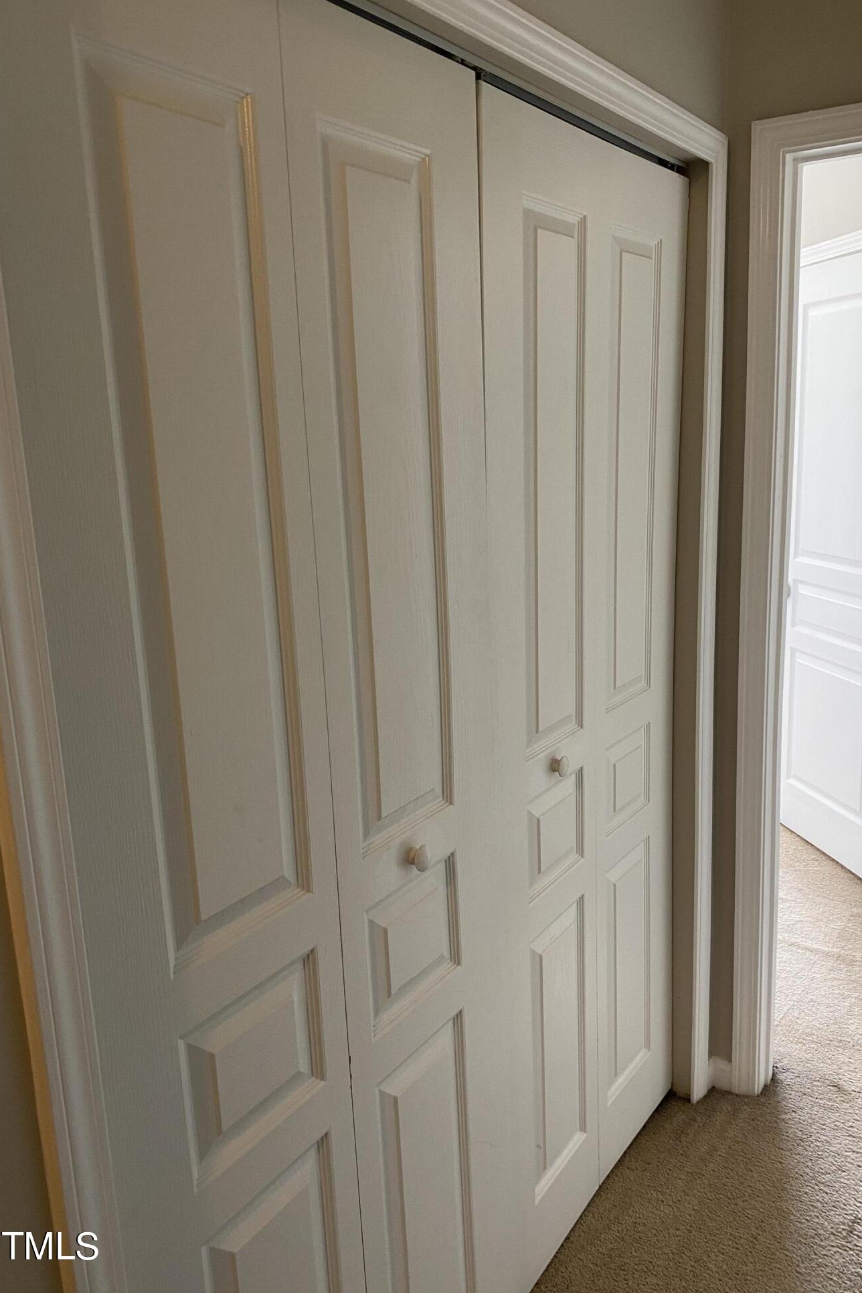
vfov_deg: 65.5
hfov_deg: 46.2
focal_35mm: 28
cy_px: 638
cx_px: 499
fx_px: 1006
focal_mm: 4.25
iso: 80
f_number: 1.8
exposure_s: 1/60
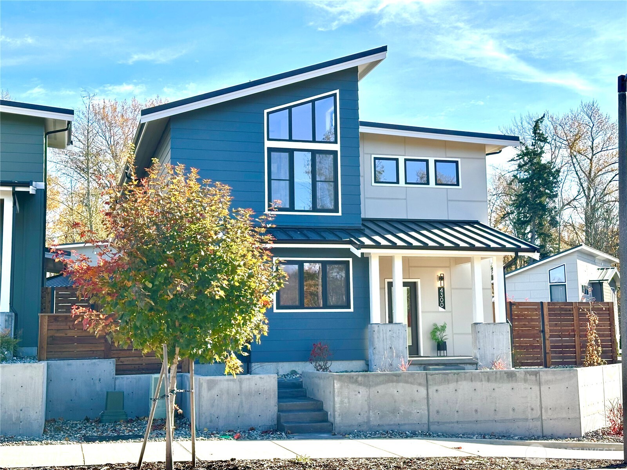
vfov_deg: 30.3
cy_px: 235
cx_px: 314
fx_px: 869
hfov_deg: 39.7
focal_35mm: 48
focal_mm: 6.86
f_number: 1.78
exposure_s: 1/1992
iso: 64
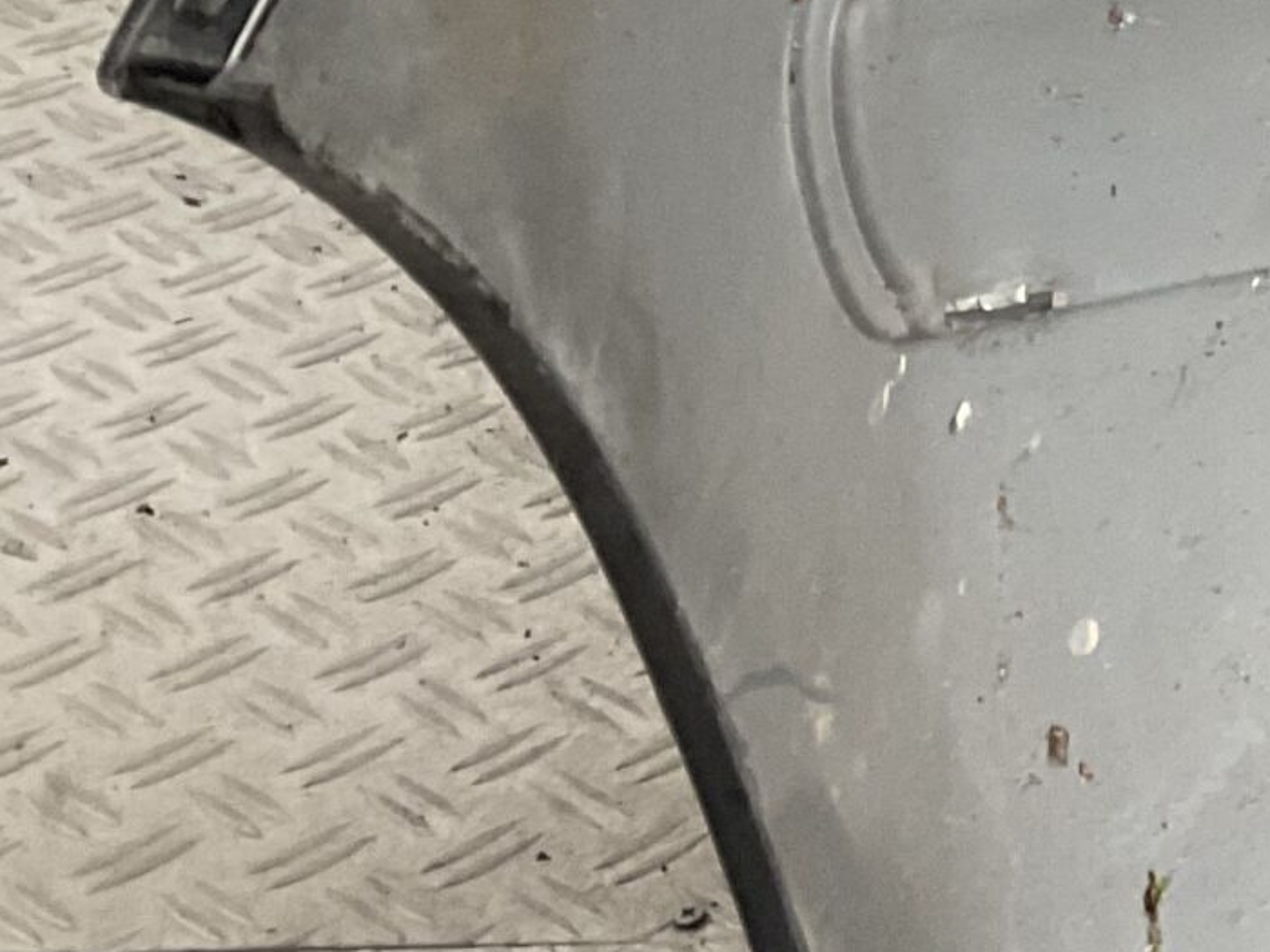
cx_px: 2320
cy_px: 306
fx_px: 3889
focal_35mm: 106
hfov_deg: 15.7
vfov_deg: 13.9
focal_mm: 3
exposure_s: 1/100
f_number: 1.8
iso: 64
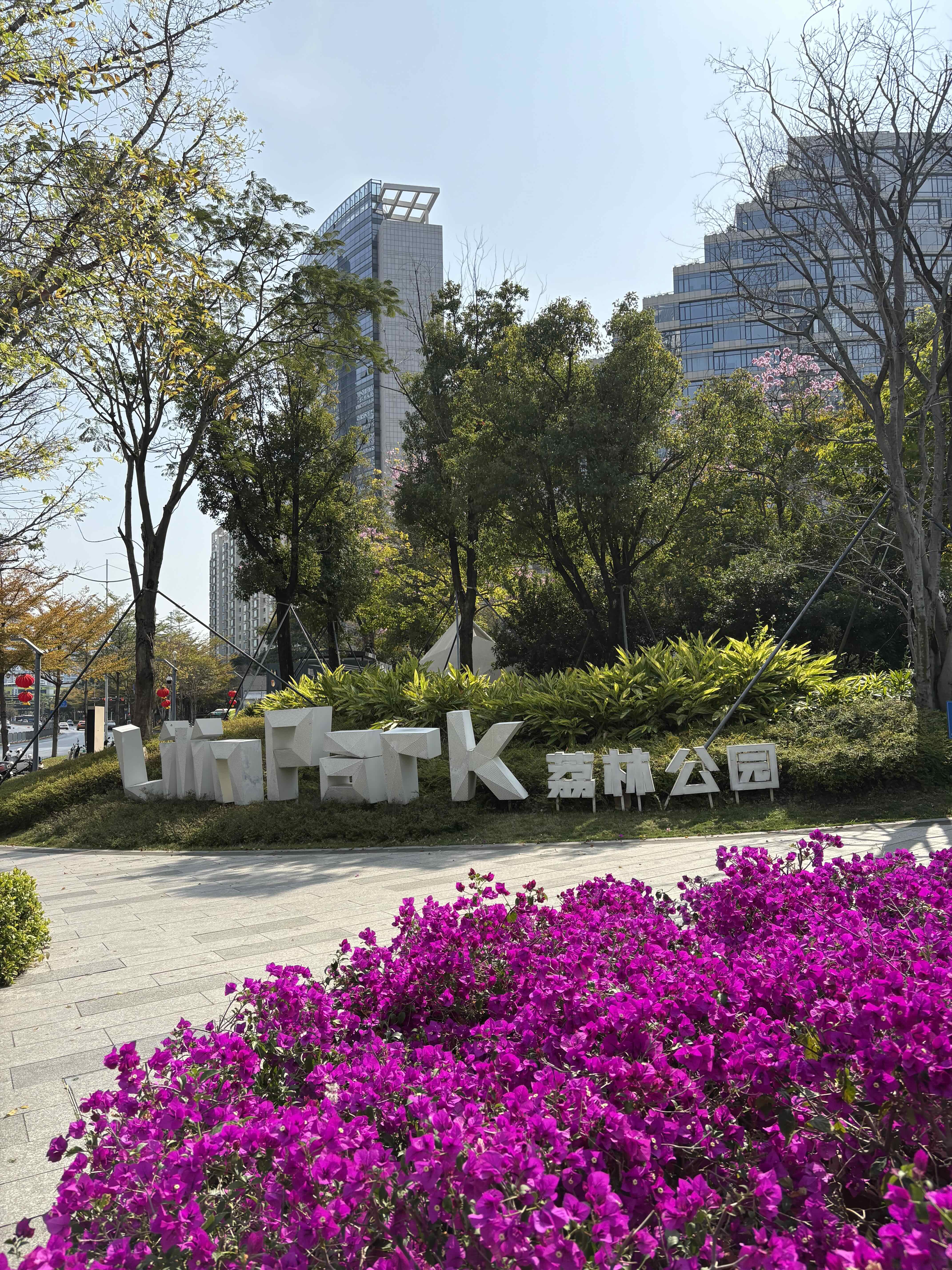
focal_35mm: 26
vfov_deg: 67.3
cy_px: 635
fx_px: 953
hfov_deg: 53.1
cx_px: 476
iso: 64
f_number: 1.6
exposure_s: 1/4608
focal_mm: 5.96
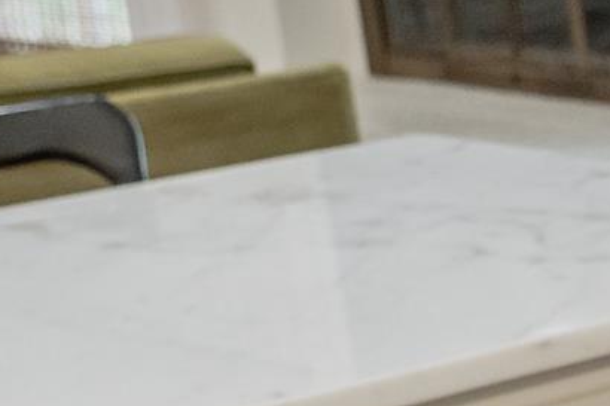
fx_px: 3099
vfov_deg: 7.3
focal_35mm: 183
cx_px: 1503
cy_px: 731
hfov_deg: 9.8
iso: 3200
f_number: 4
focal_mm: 30
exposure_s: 1/200
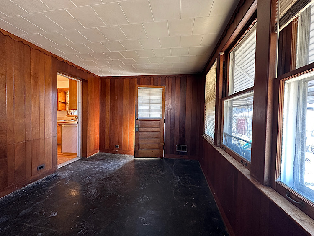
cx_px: 157
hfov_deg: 102.0
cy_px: 118
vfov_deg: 85.7
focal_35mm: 14
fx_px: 127
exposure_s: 1/60
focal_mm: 2.22
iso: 160
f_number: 2.2
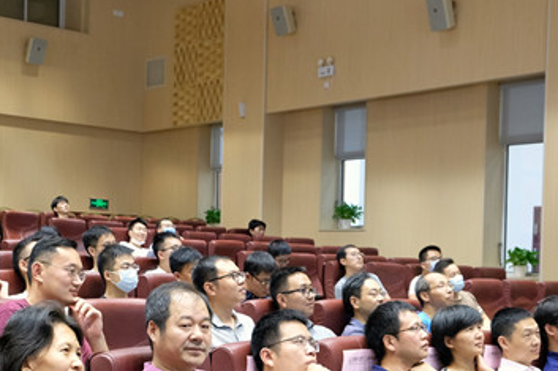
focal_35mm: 68
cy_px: 279
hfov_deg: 29.4
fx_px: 1053
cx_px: 175
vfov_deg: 19.8
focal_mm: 26.5
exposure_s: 1/38
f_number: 4.5
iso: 2000
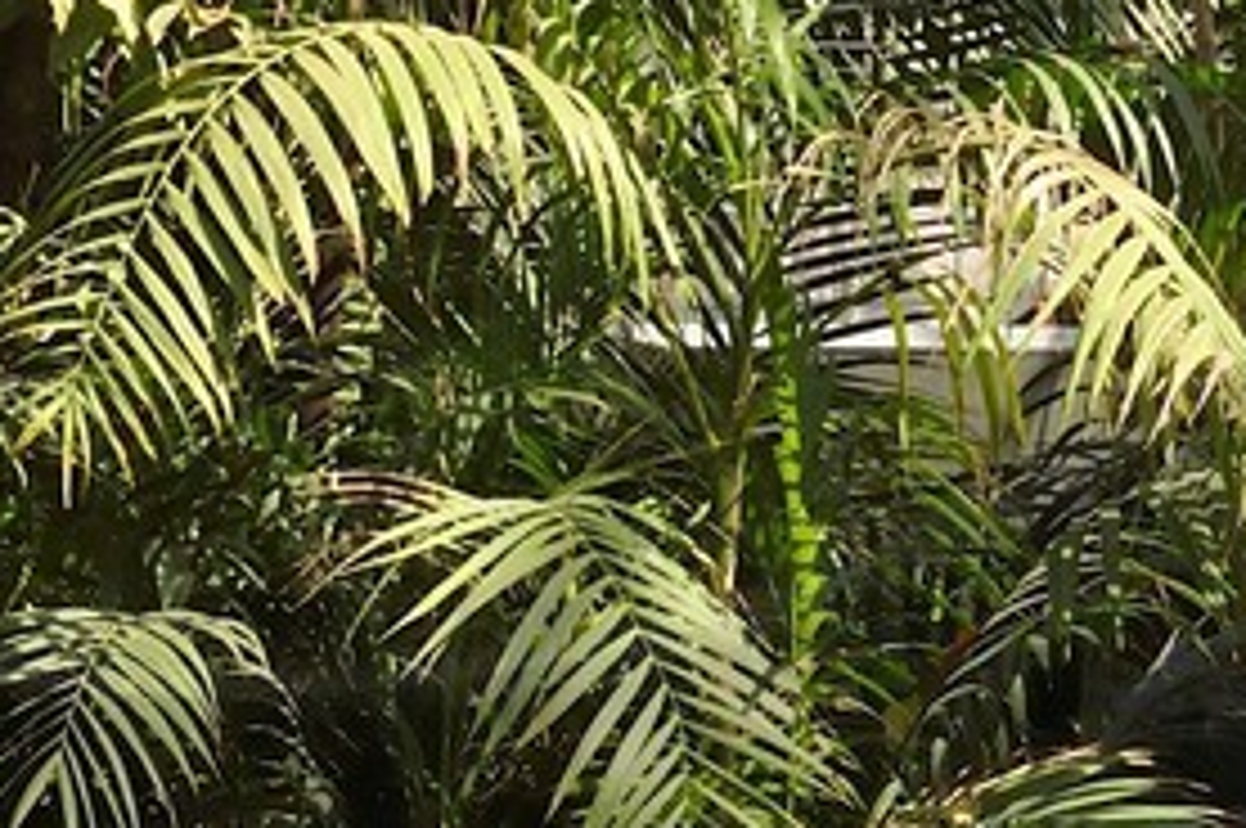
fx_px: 6188
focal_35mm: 179
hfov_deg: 11.4
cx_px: 216
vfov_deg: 7.3
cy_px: -954
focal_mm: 31
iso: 400
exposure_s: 1/200
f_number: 13
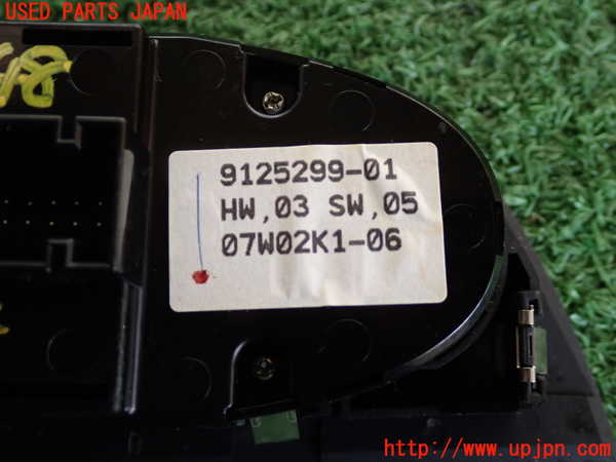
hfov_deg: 38.2
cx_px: 308
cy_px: 231
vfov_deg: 29.1
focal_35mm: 50
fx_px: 890
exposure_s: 1/50
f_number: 3.2
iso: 320
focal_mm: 9.01
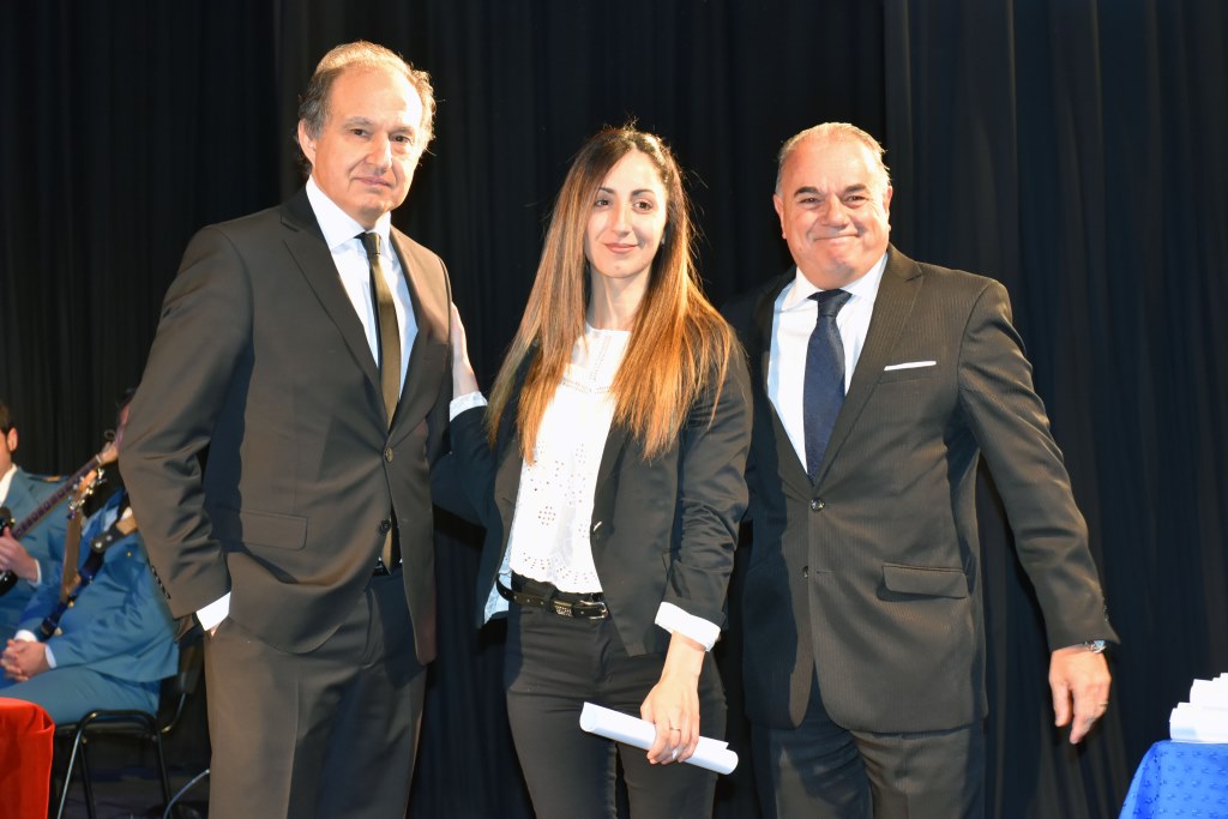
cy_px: 410
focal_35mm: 78
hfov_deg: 26.0
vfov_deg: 17.5
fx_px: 2661
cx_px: 614
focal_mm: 52
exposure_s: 1/60
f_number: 4.8
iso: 800
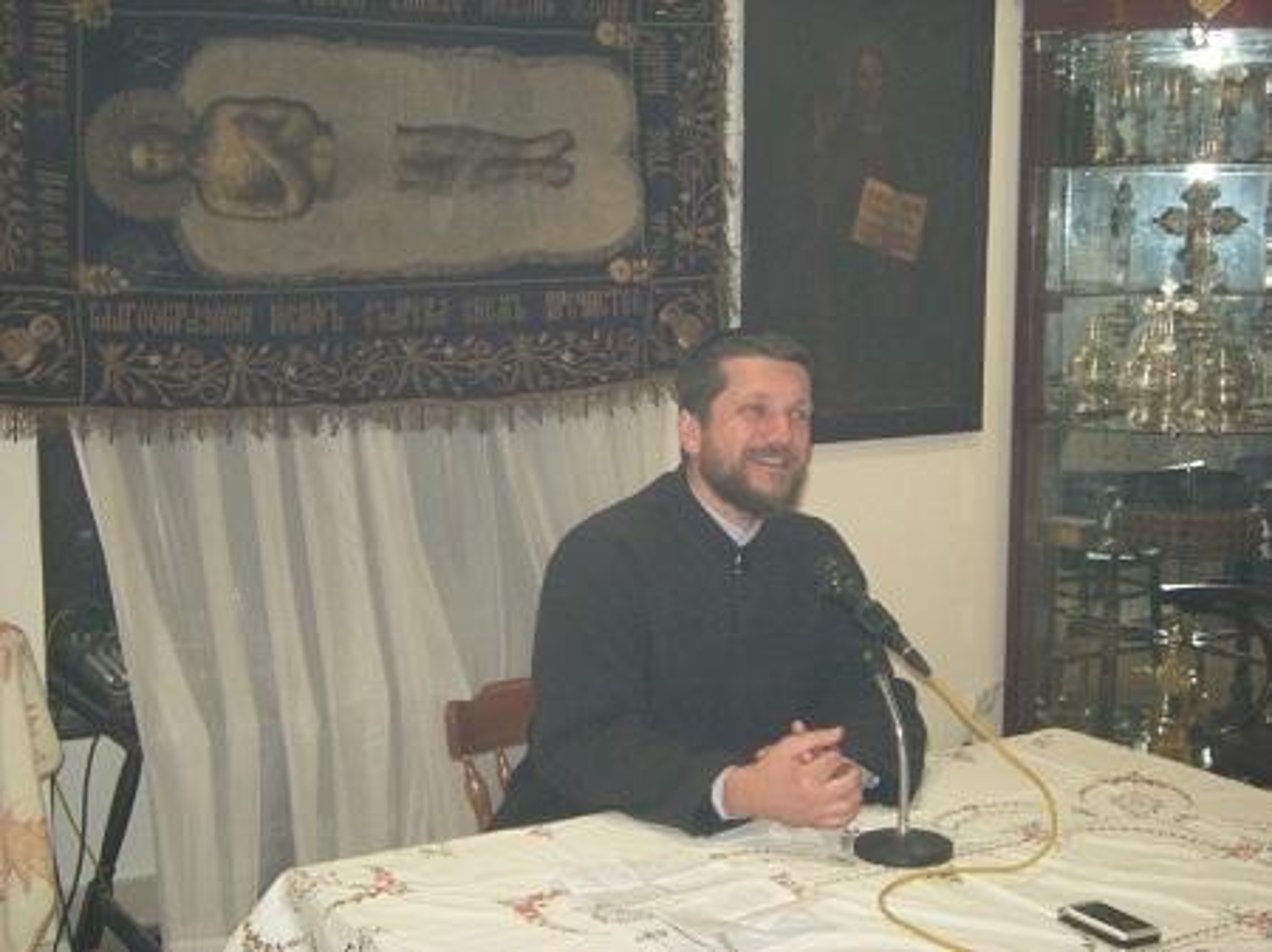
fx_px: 1910
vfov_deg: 28.0
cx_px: 636
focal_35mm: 52
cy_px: 476
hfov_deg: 36.8
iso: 334
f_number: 3.8
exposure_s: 1/60
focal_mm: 8.8
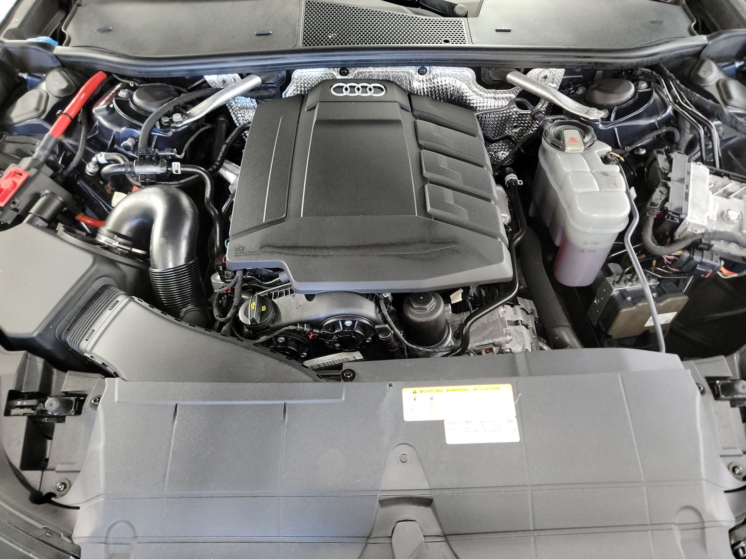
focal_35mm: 24
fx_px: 517
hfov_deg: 71.6
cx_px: 373
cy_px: 280
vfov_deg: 56.8
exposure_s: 1/39
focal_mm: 6.7
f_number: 1.8
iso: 968
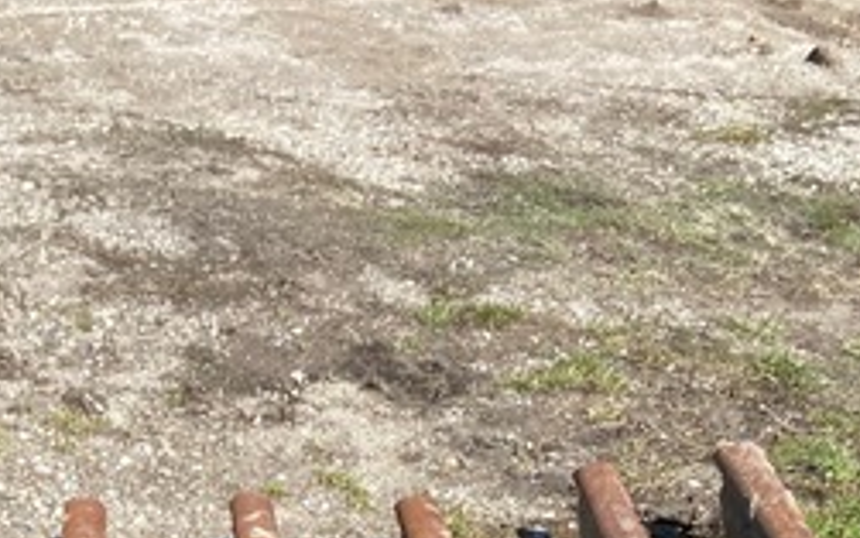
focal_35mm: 88
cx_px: 257
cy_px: 953
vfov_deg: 13.4
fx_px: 2063
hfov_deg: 23.4
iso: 32
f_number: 1.8
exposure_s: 1/2066
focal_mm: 4.25
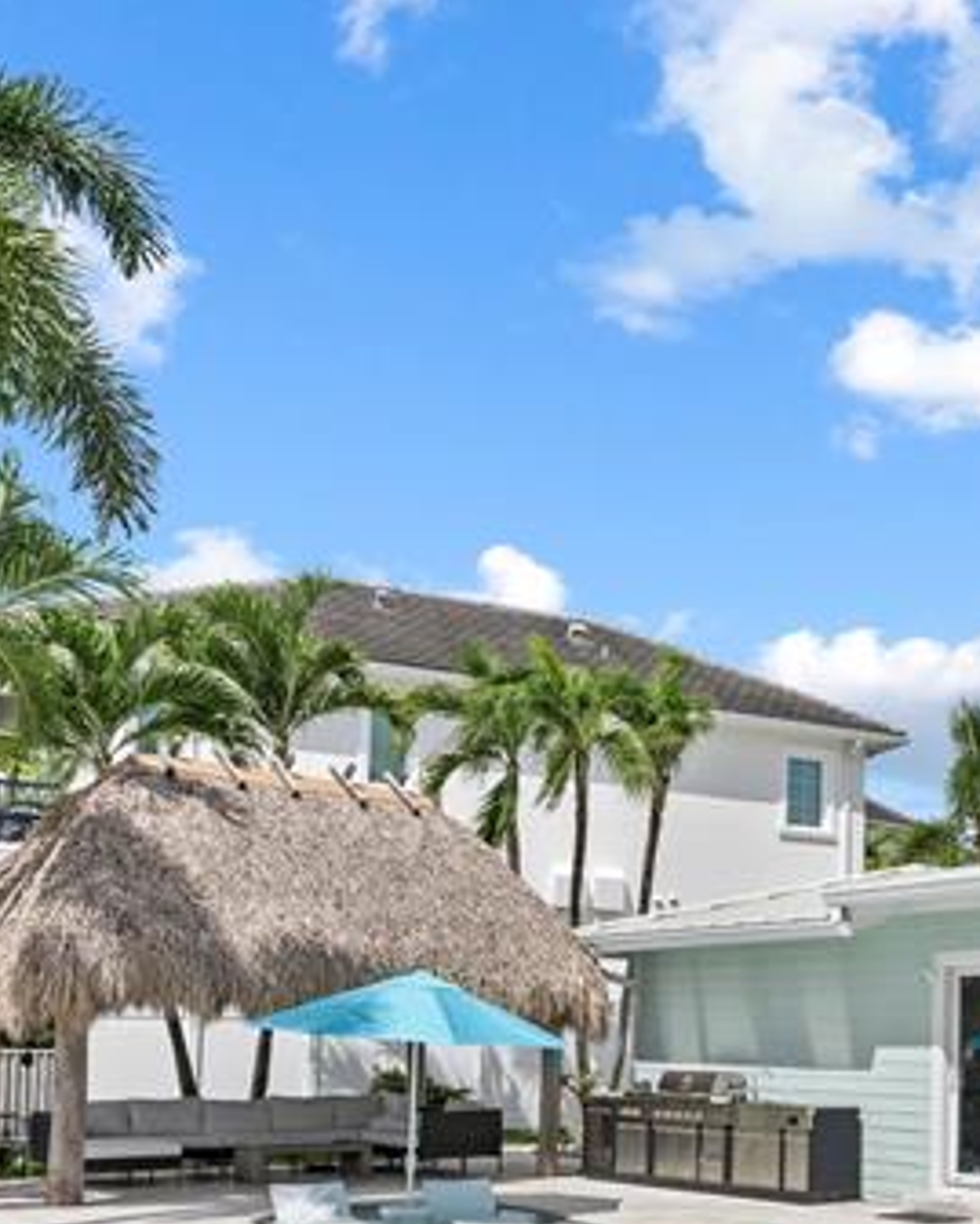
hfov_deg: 34.2
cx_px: 973
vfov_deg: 43.3
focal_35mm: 40
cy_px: 1005
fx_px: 1450
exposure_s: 1/160
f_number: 8
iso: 64
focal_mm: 14
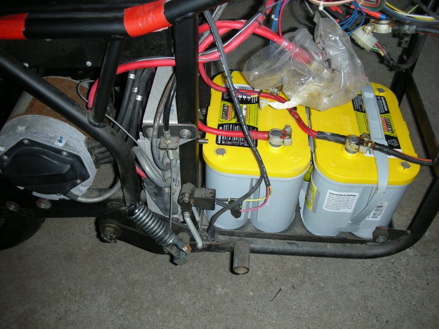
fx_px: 444
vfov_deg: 40.7
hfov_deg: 52.6
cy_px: 164
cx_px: 220
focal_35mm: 35
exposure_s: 1/60
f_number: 2.8
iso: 50
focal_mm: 5.8
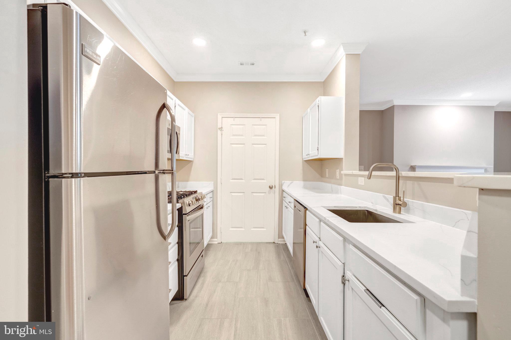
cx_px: 256
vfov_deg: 73.7
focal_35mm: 16
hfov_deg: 96.7
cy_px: 170
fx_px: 227
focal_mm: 16
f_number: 8
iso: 1250
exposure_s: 1/25
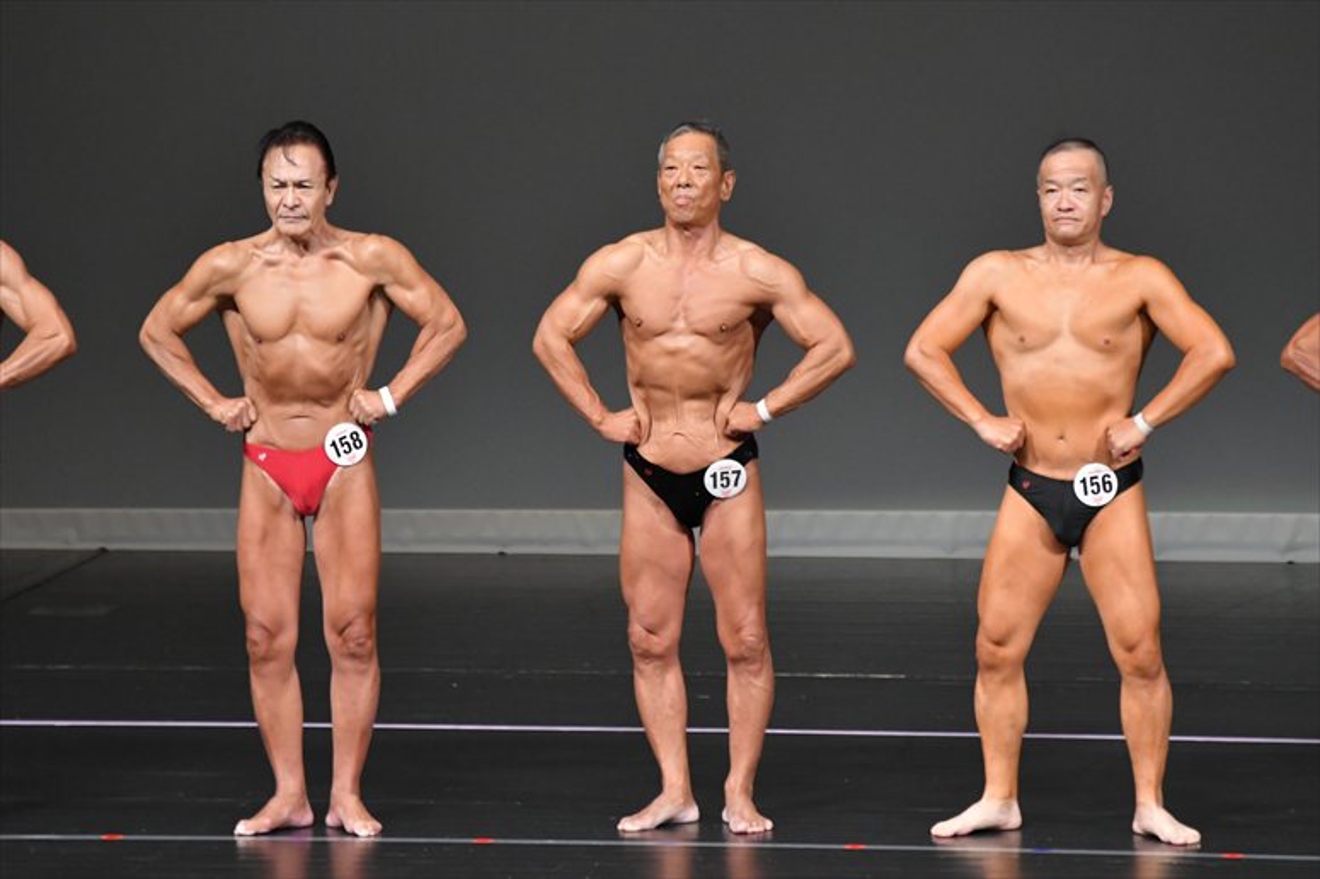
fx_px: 12644
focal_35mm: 345
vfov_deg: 4.0
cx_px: 660
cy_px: 440
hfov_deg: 6.0
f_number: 5.6
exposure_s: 1/400
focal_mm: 230
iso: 4000
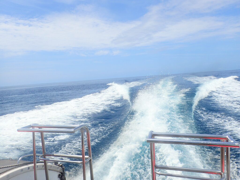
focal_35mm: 25
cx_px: 120
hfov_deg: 69.4
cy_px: 90
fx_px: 173
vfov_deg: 54.9
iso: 100
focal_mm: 4.5
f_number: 8
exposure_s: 1/320
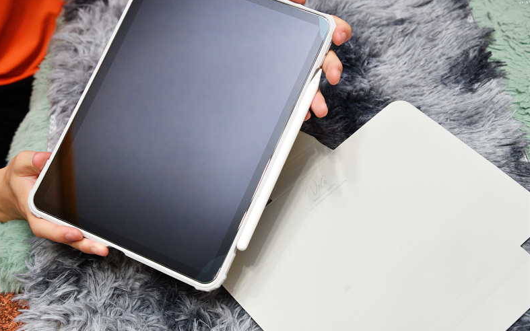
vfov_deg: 22.8
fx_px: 823
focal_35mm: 57
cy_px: 161
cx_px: 262
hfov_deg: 35.7
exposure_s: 1/160
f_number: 5.6
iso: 2000
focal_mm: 55
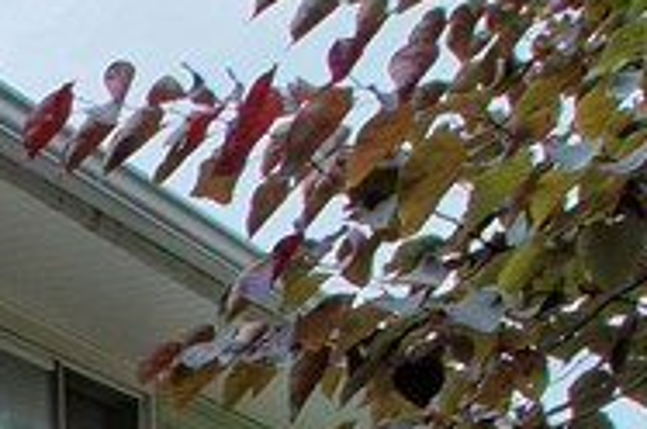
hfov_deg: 16.5
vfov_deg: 12.8
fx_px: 1721
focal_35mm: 96
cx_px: -623
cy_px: 799
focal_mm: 11
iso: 100
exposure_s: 1/200
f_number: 4.5
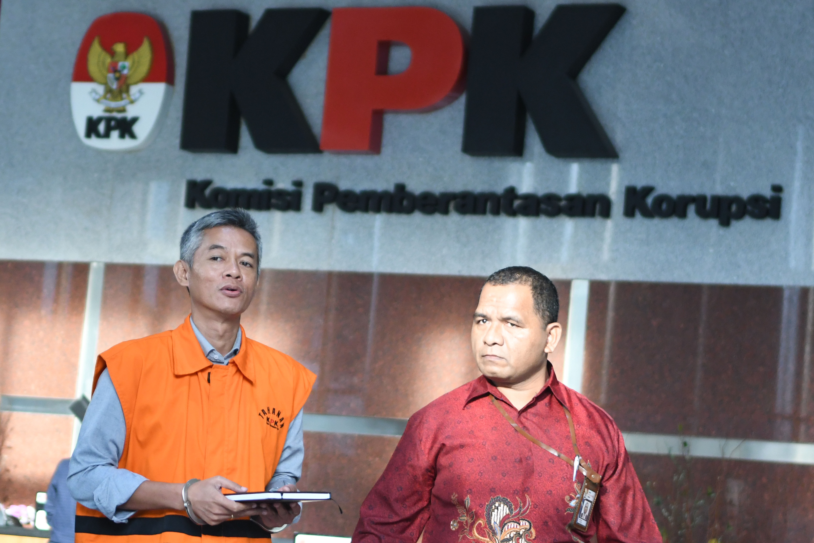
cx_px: 407
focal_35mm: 75
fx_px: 1696
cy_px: 272
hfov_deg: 27.0
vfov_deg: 18.2
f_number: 2.8
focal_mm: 50
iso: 1250
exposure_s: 1/320
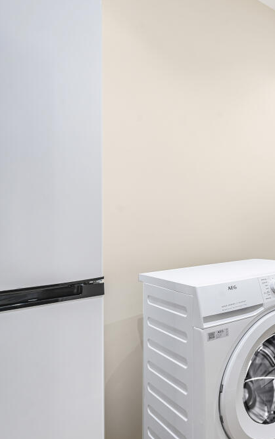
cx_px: 331
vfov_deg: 72.5
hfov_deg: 37.3
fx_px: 300
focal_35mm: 25
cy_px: 219
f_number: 9
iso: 400
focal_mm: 16
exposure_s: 1/13
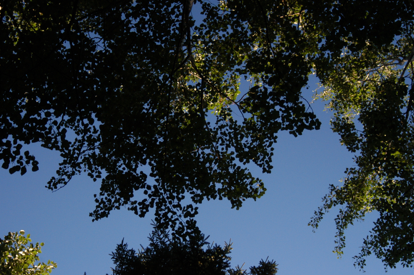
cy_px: 156
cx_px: 209
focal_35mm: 57
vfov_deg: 23.7
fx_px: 655
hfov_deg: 35.1
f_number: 3.3
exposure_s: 1/2500
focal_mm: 28
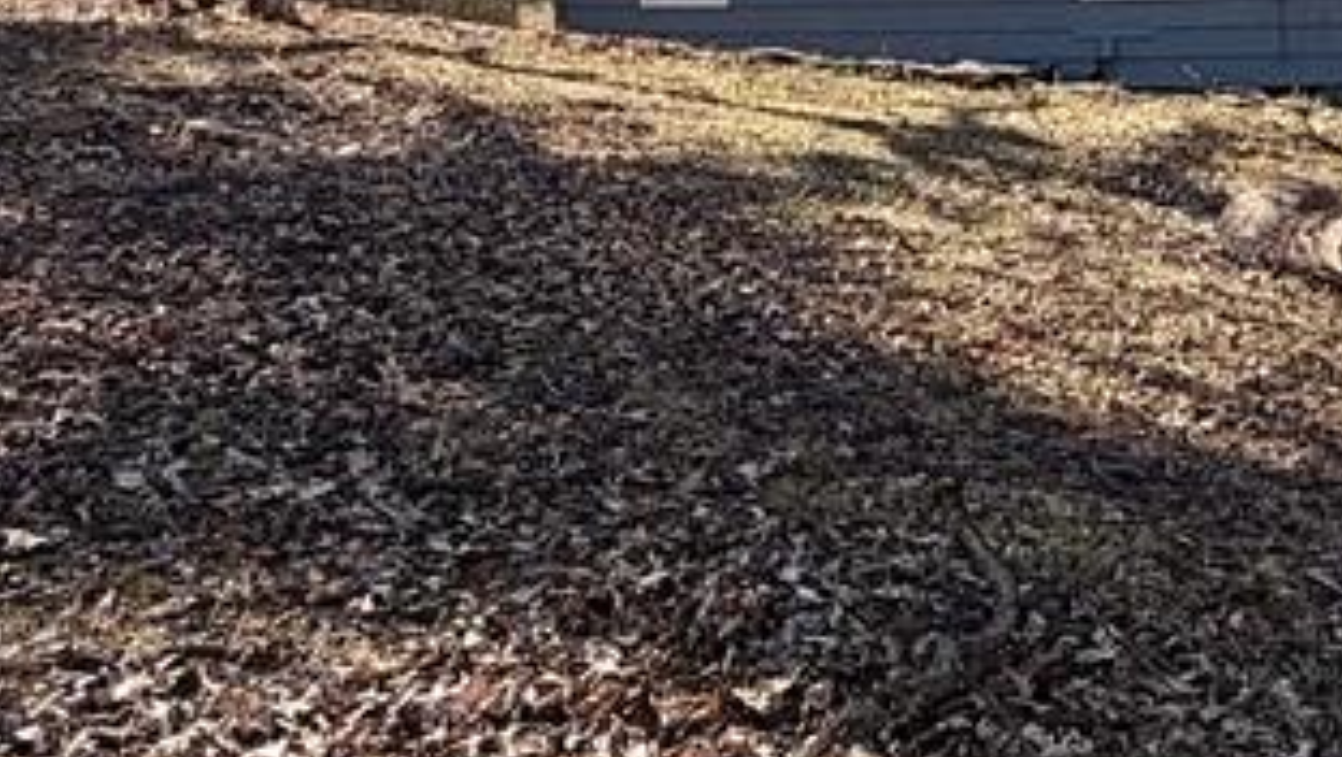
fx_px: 1780
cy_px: -73
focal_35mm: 50
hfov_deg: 37.8
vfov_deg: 22.6
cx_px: 1273
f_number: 2.2
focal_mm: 2.22
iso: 40
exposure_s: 1/613
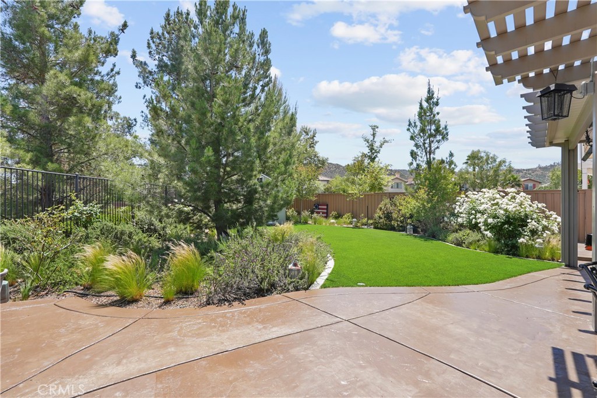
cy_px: 199
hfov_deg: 90.0
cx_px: 298
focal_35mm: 18
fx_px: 299
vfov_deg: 67.4
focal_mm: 18
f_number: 11
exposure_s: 1/15
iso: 100
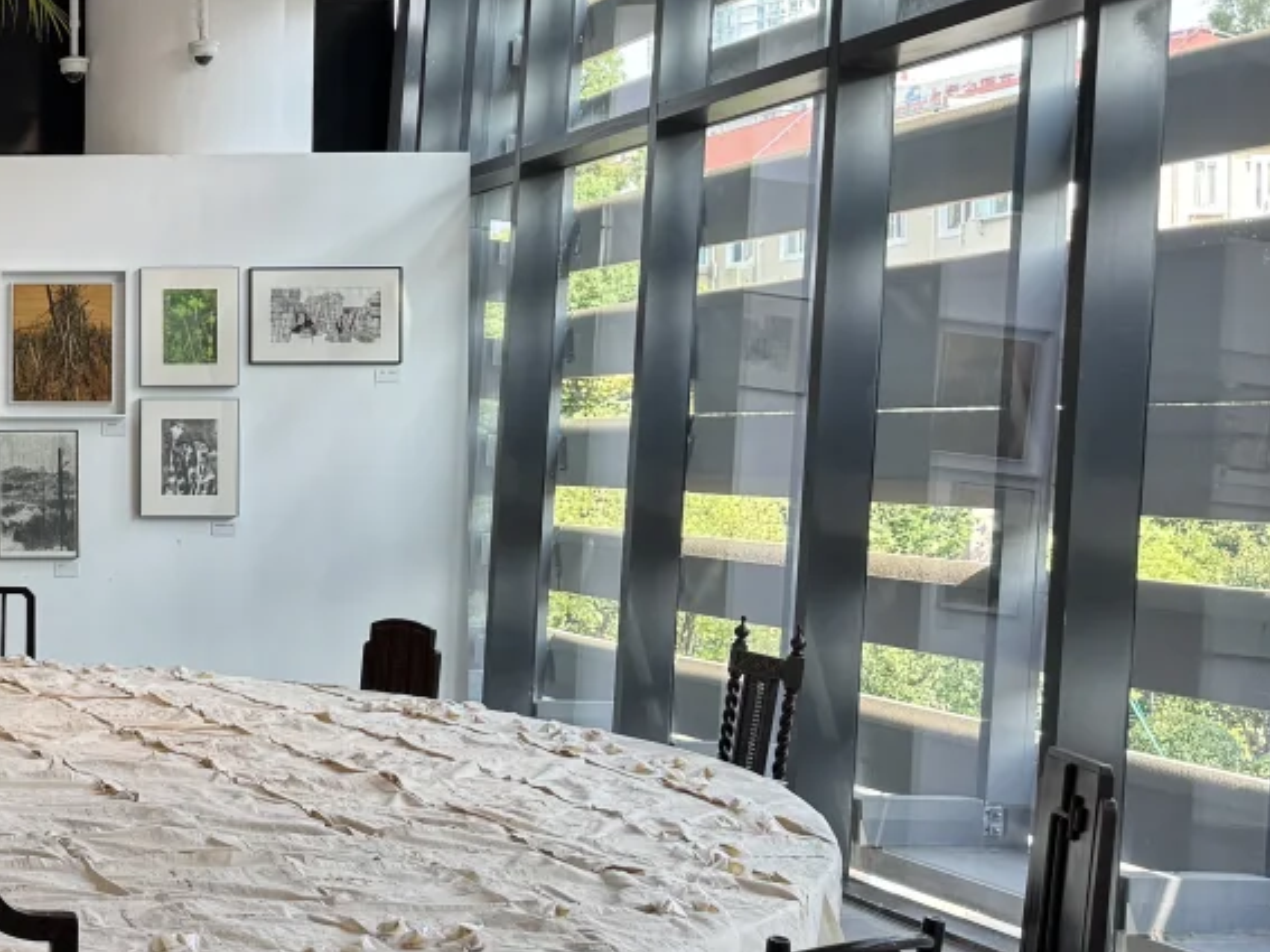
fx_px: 2238
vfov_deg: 24.0
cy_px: 446
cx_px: -269
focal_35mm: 61
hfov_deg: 27.7
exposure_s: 1/121
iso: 64
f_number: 1.78
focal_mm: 6.76
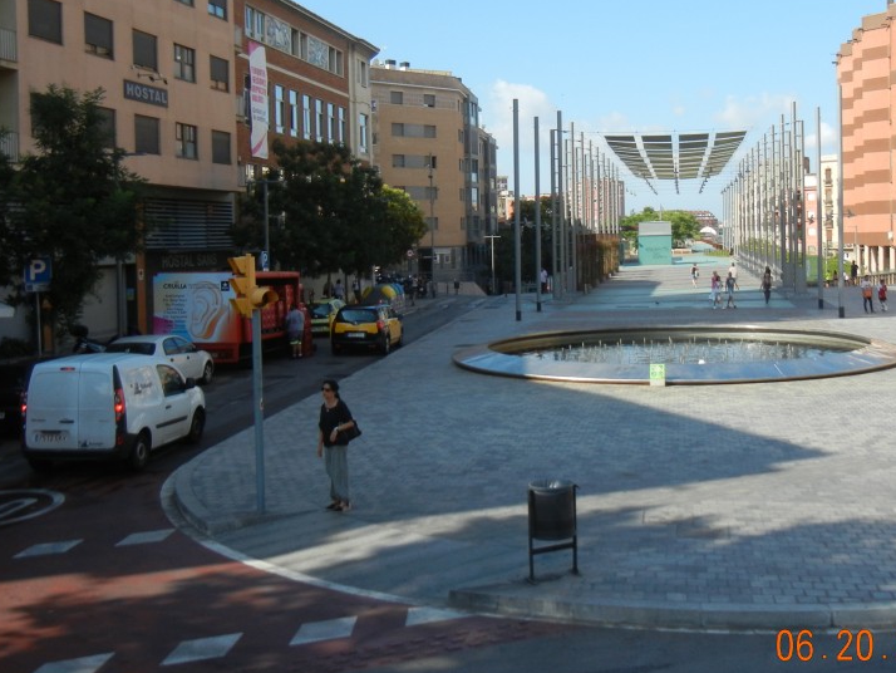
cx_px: 528
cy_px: 264
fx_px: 1113
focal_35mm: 43
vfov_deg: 33.5
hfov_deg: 43.7
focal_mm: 5.4
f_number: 3.5
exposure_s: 1/920
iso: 160
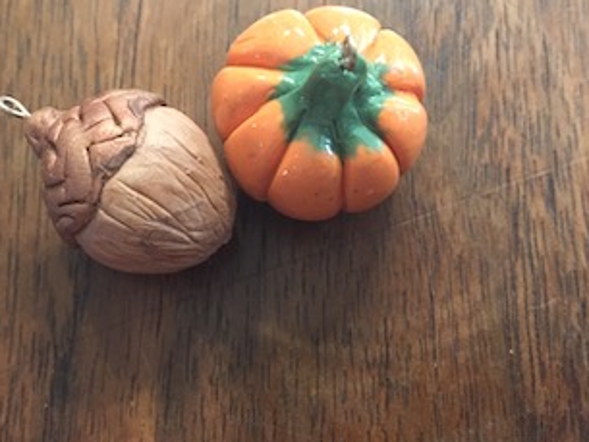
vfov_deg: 37.7
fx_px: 647
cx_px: 239
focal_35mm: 38
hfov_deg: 48.7
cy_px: 220
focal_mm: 4.15
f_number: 2.2
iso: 250
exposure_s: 1/15
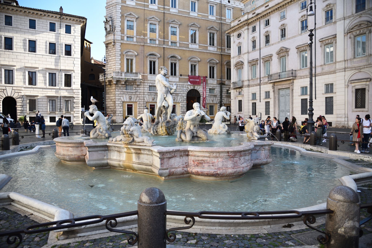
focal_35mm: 24
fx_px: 248
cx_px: 186
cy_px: 124
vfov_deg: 53.2
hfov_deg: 73.7
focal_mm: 24
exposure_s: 1/1250
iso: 640
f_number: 4
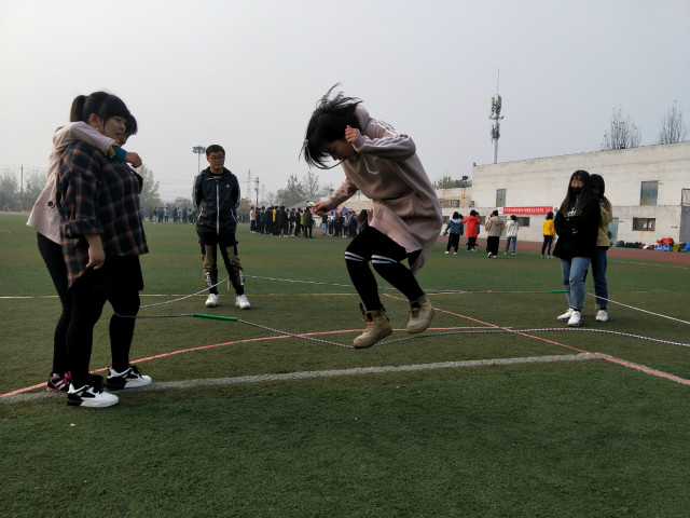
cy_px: 259
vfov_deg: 54.9
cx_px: 345
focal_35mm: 25
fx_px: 498
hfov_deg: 69.4
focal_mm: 4.27
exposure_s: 1/1720
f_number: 1.7
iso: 35
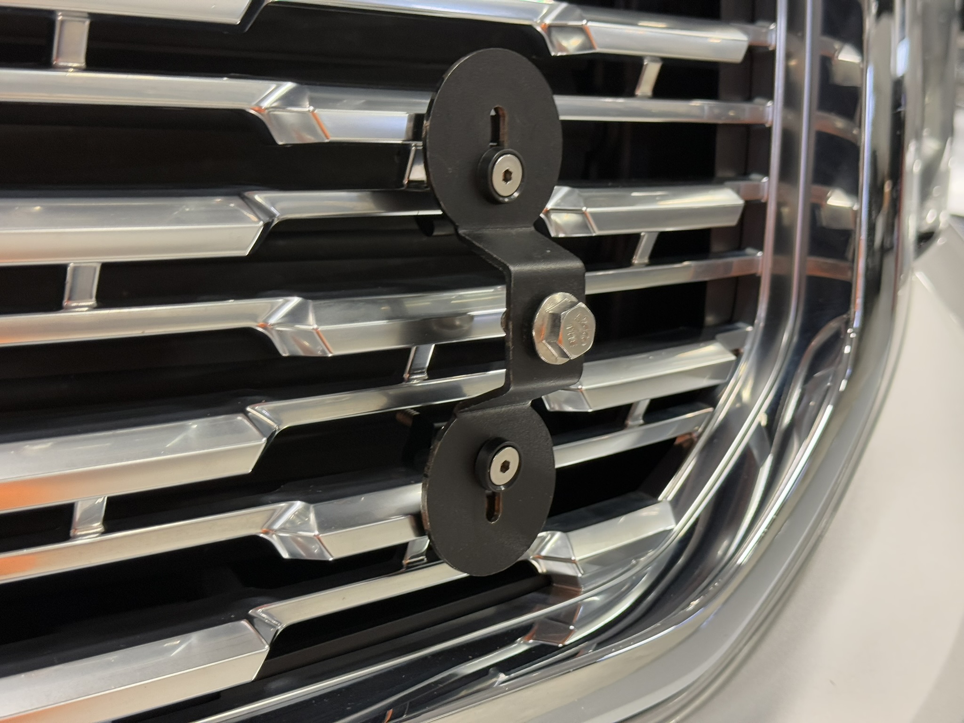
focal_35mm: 48
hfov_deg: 39.7
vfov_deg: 30.3
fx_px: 1337
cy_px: 362
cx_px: 482
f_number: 1.78
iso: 250
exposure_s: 1/40
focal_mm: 6.76
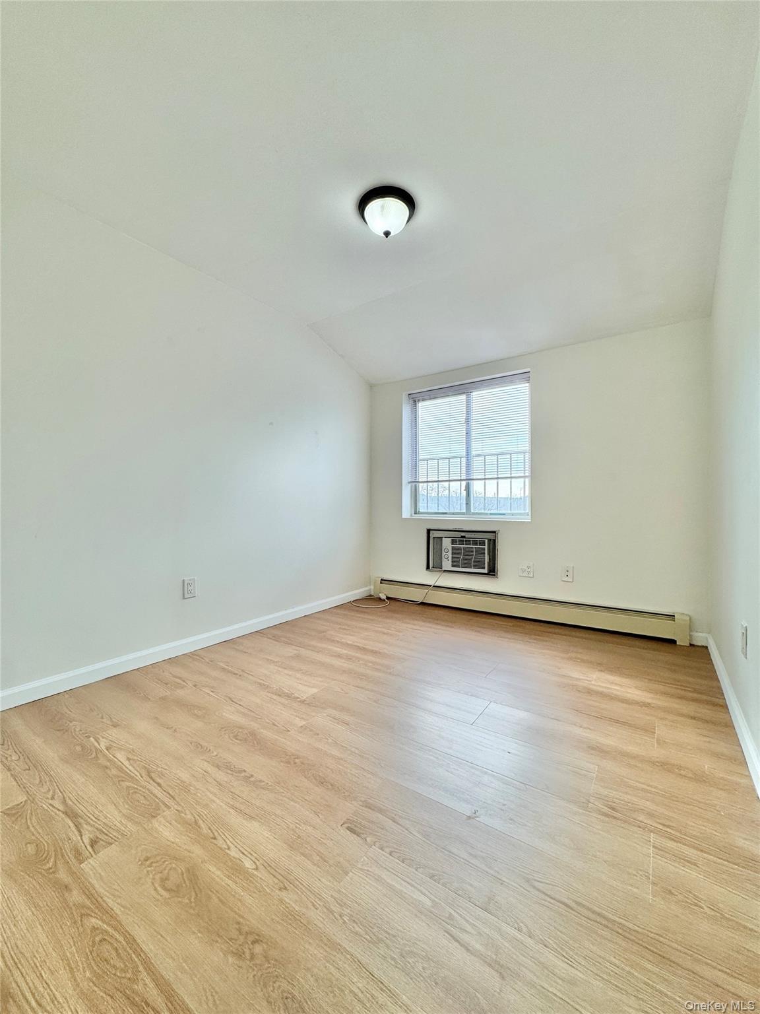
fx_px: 410
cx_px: 380
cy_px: 507
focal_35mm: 14
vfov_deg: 102.1
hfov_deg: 85.7
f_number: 2.2
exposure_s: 1/184
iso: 40
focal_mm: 2.22
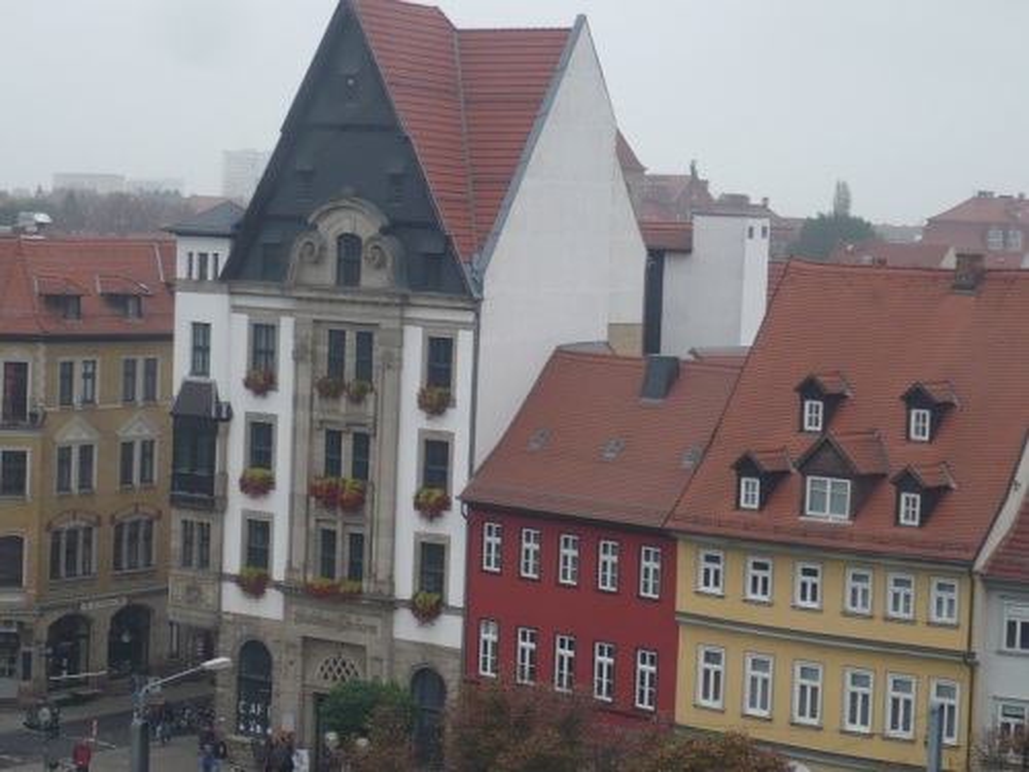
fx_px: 3210
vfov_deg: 13.7
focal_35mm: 108
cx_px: 514
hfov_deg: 18.2
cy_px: 386
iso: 100
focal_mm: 13
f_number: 4.3
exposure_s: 1/125
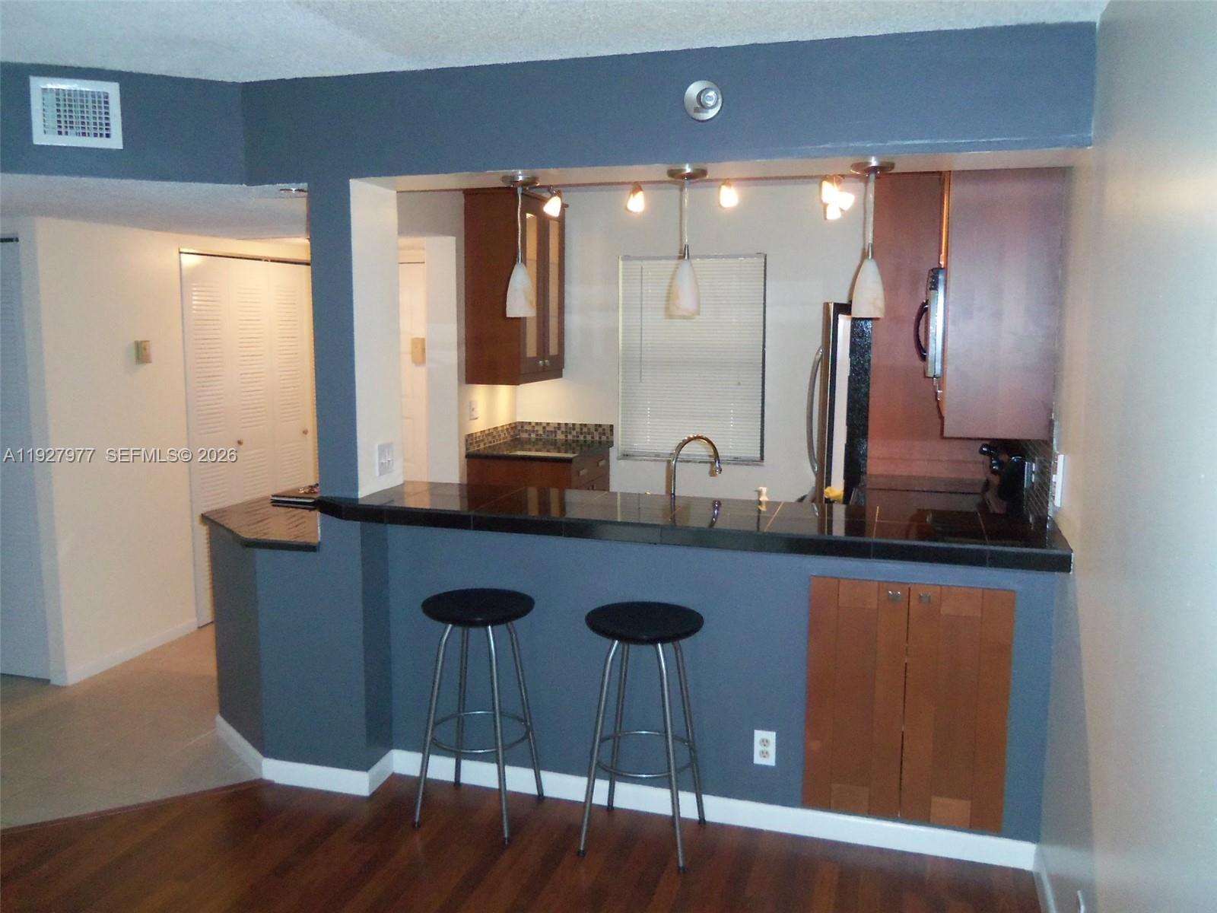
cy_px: 456
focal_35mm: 28
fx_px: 984
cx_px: 608
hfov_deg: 63.4
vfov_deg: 49.7
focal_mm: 5.1
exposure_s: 1/40
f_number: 3.9
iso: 400
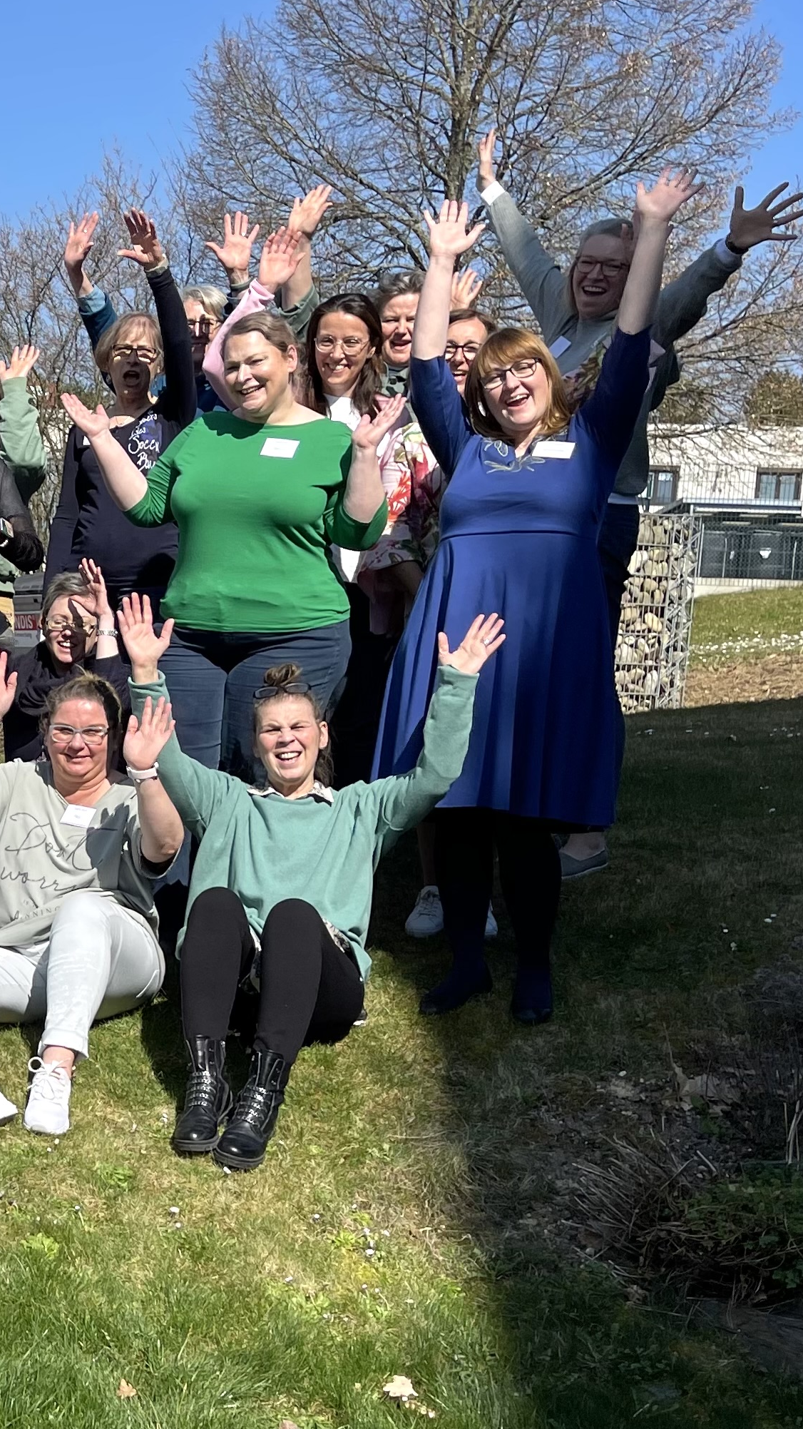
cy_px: 726
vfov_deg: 47.4
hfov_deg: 23.9
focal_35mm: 43
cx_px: -278
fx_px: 1628
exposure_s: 1/3448
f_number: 1.6
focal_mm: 5.1
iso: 32
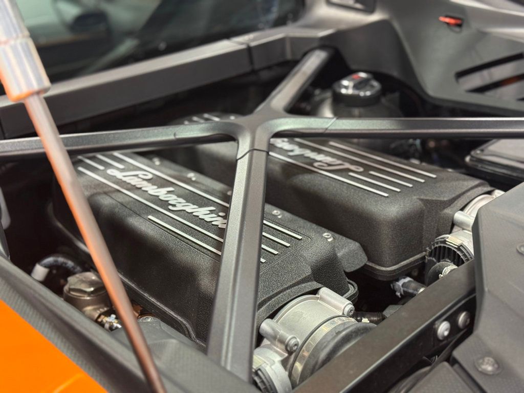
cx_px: 262
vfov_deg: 30.3
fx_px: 727
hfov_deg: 39.7
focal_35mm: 48
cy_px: 196
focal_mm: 6.76
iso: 320
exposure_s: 1/120
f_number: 1.78
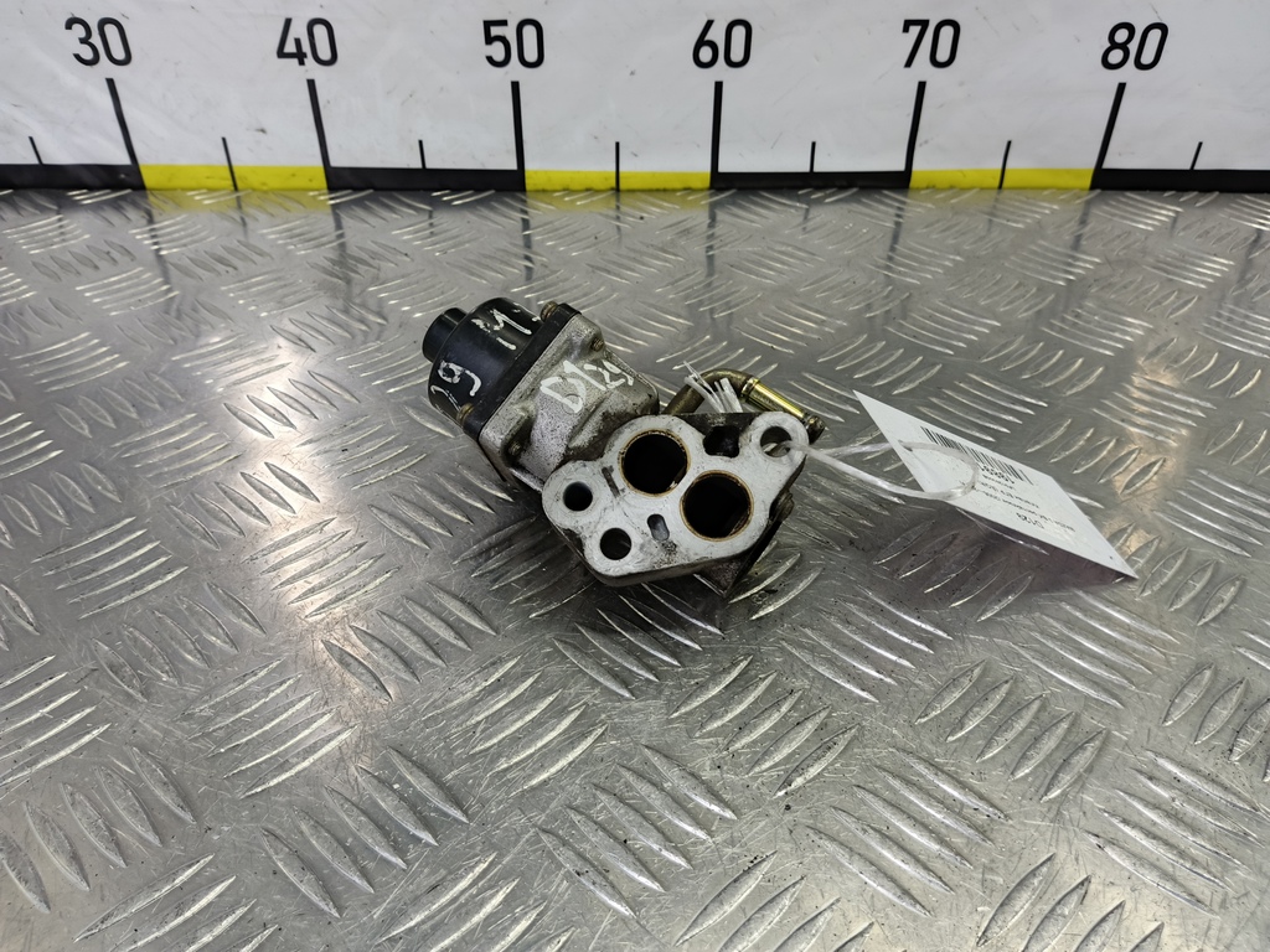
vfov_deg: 58.9
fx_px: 844
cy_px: 476
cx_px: 635
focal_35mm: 23
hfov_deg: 73.9
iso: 105
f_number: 1.6
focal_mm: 4.11
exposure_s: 1/50
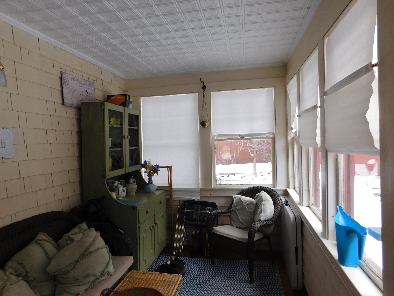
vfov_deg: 58.9
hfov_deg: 73.9
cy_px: 148
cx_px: 197
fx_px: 262
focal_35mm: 23
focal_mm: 4
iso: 125
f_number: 3
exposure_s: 1/80
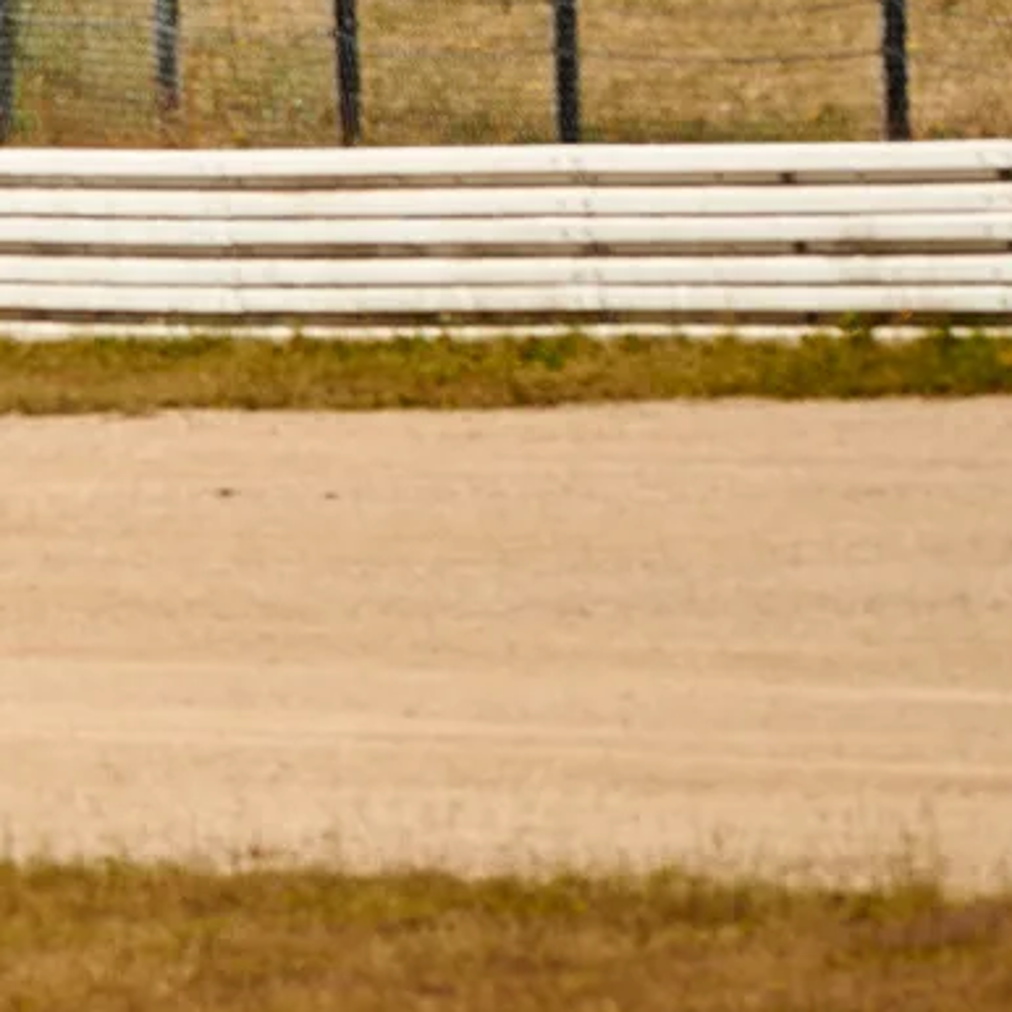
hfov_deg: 2.1
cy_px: -330
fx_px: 26791
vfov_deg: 2.2
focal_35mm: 810
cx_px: -2176
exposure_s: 1/400
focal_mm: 135
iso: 31
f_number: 4
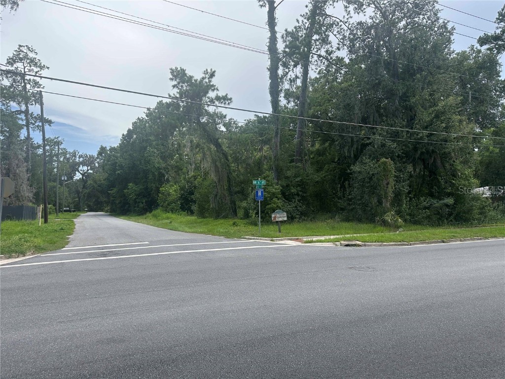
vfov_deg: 56.8
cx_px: 252
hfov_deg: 71.6
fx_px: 350
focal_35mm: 24
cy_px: 190
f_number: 1.78
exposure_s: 1/1412
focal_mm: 6.86
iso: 80
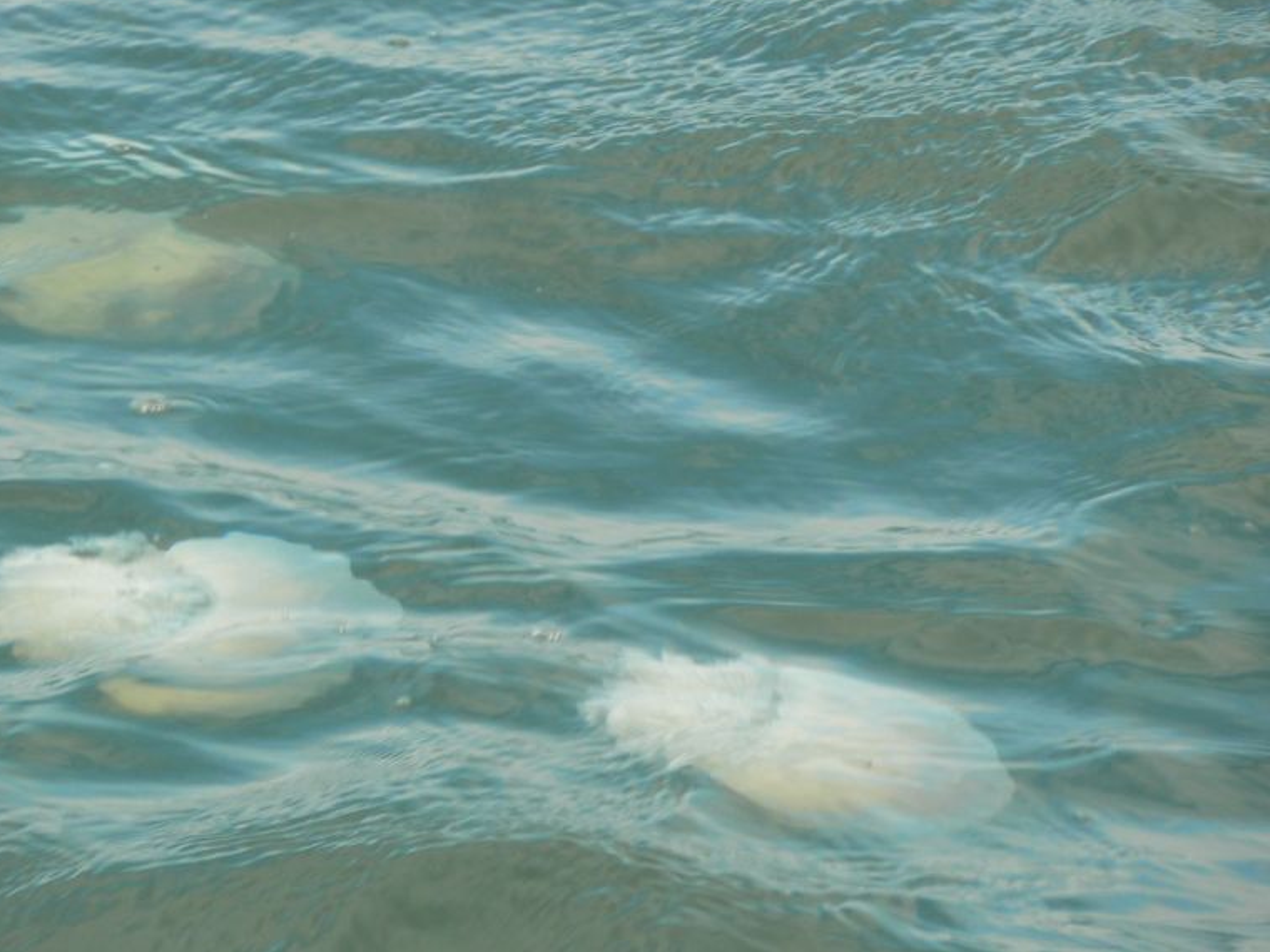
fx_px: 16693
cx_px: 603
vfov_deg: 3.3
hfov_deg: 4.4
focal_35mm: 455
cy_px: 453
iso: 80
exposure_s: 1/160
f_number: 5.6
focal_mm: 72
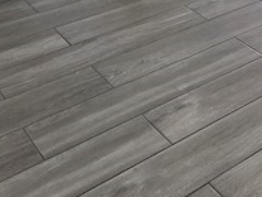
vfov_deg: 20.2
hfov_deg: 28.2
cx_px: 270
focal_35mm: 64
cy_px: -87
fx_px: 484
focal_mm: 2.2
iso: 100
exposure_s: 1/120
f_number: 2.2
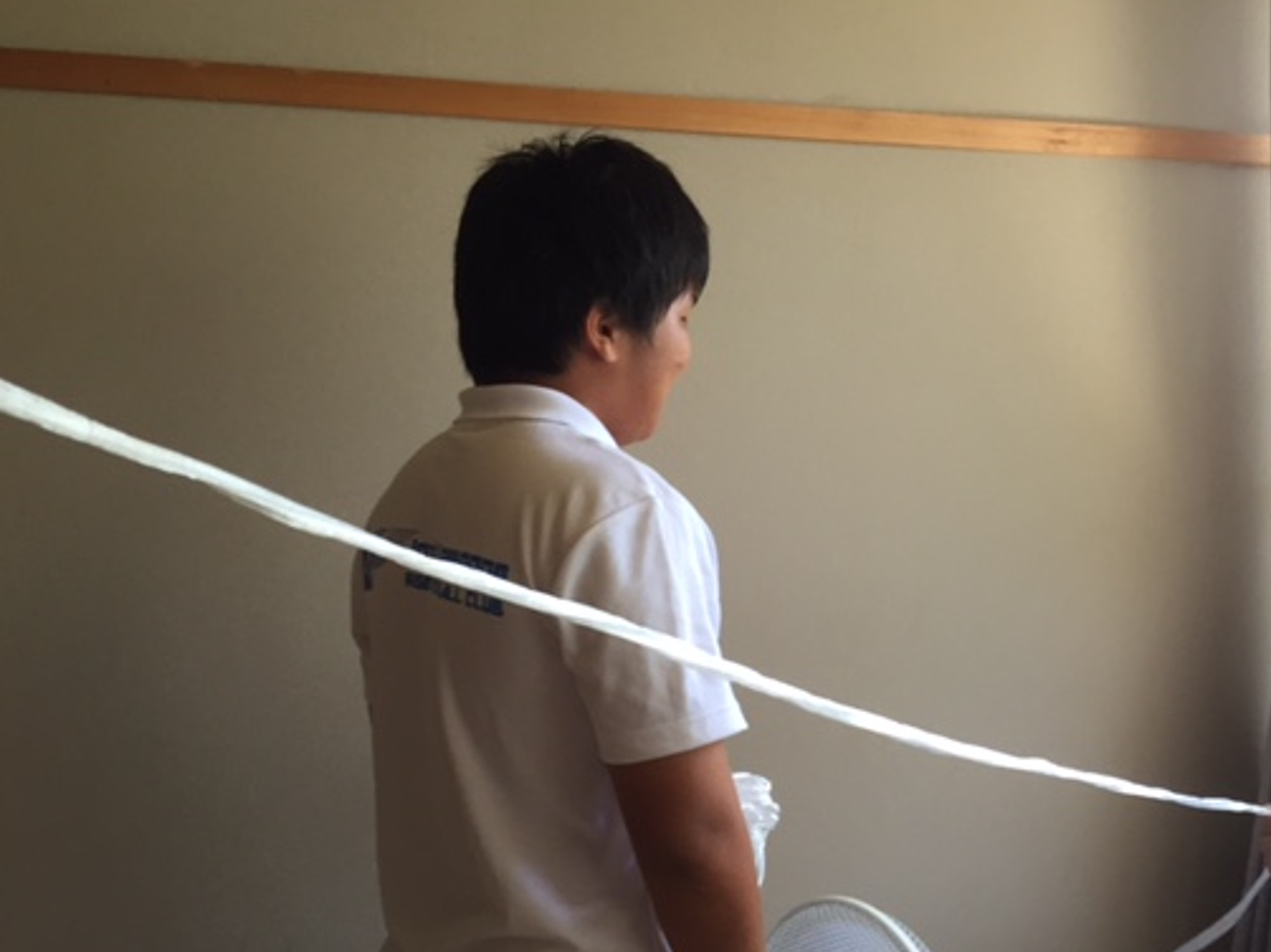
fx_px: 1358
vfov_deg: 38.6
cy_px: 534
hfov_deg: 49.8
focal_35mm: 37
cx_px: 770
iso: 40
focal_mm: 4.15
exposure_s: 1/30
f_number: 2.2
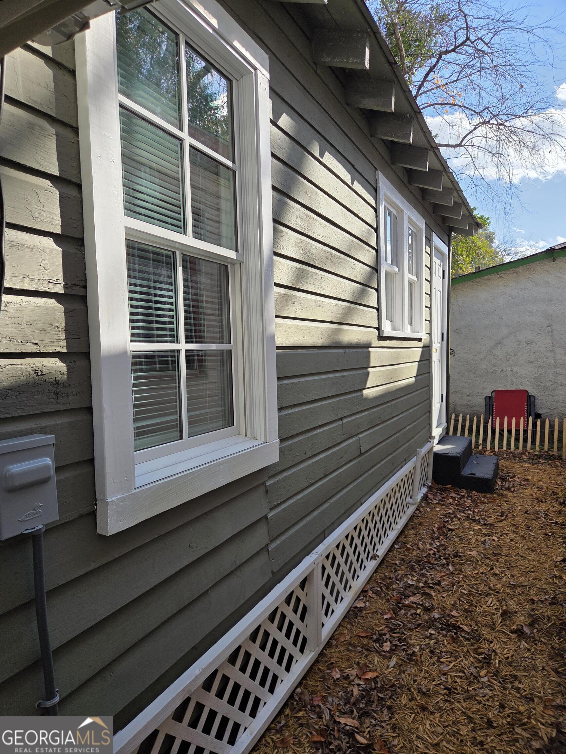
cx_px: 283
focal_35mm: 23
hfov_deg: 58.9
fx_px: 501
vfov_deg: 73.9
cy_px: 377
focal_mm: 5.4
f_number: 1.8
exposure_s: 1/3956
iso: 80
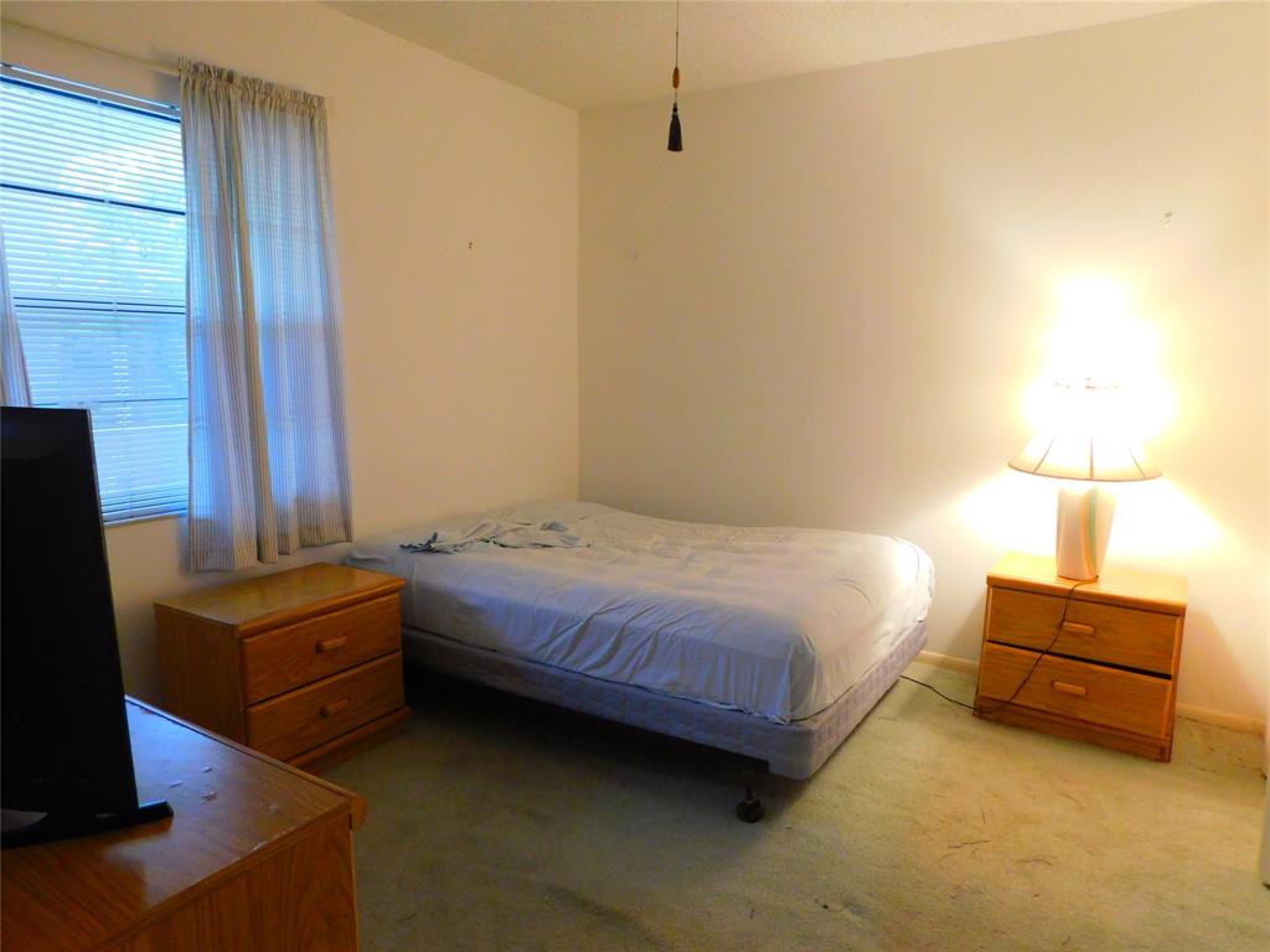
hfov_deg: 73.9
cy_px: 476
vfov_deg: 58.9
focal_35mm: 23
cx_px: 635
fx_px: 844
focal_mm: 4
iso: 400
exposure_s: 1/25
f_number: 3
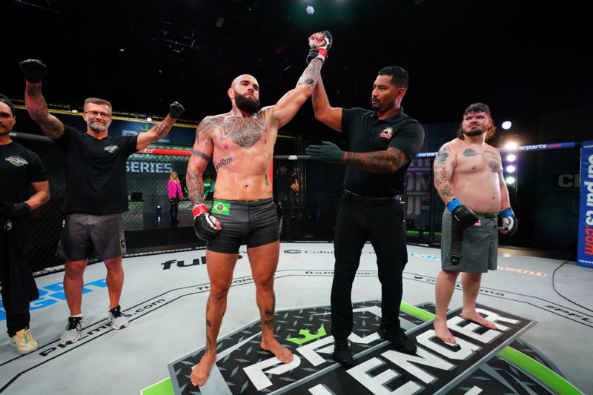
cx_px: 296
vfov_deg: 73.7
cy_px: 198
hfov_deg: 96.7
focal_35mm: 16
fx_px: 263
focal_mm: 16
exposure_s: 1/1250
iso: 1000
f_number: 2.8
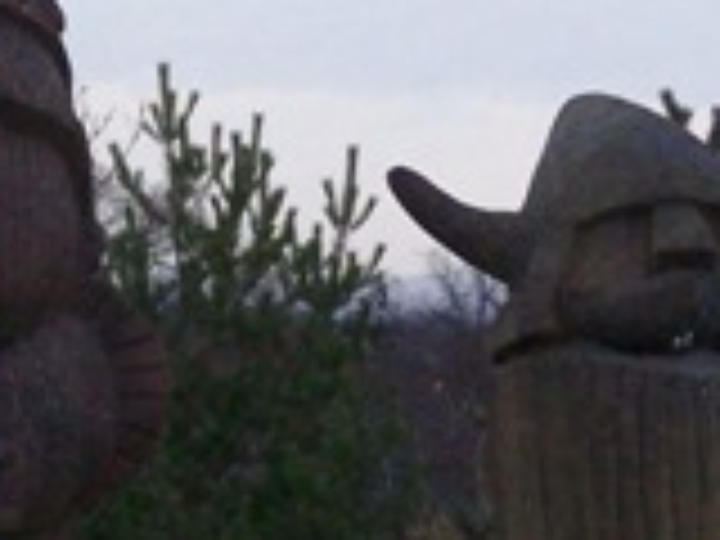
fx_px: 10483
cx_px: 81
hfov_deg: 3.9
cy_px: 171
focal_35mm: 504
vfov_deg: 3.0
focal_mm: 17.5
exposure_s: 1/200
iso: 160
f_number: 3.2
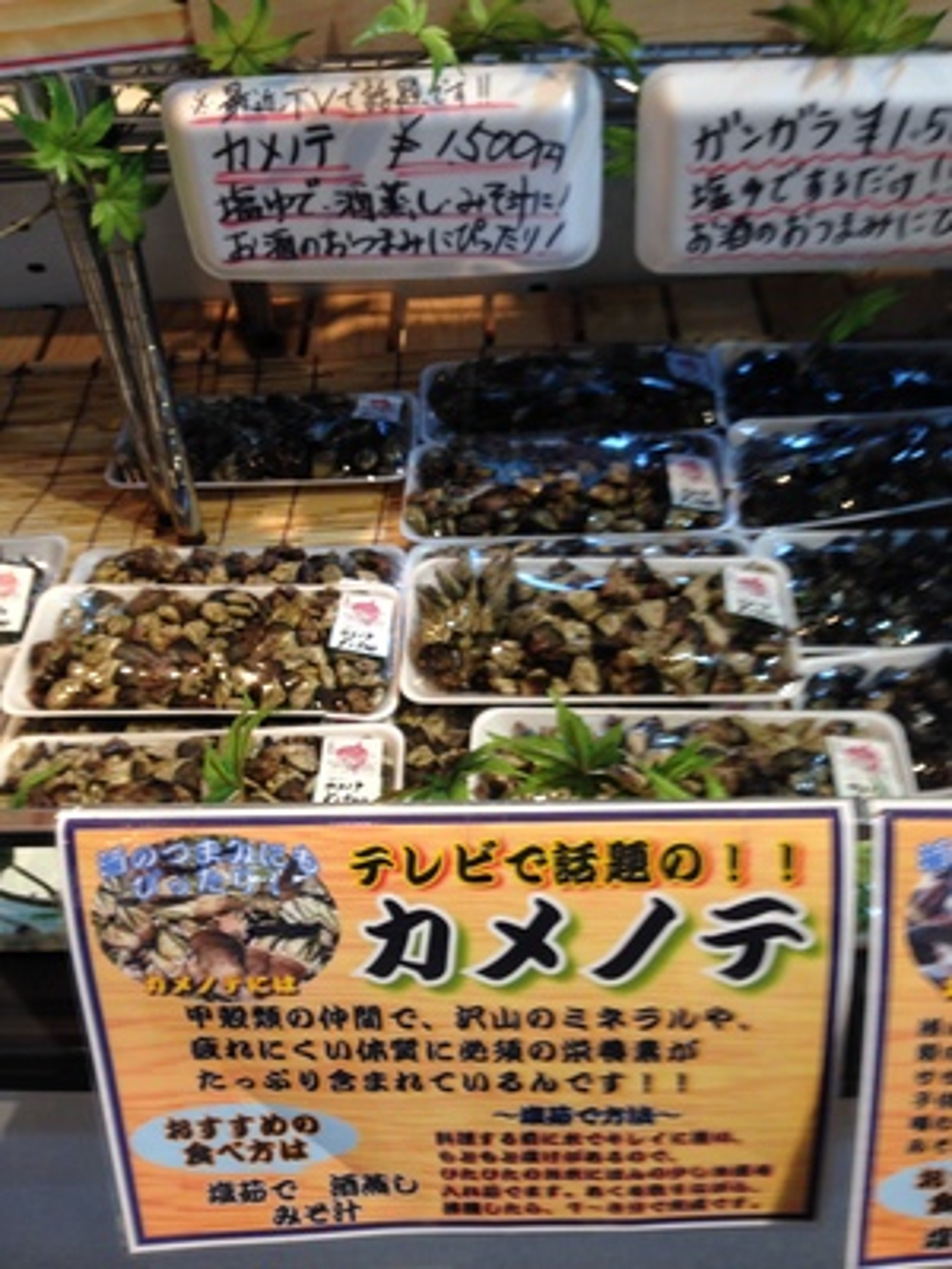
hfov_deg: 42.9
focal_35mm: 33
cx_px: 476
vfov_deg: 55.4
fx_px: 1210
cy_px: 634
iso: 80
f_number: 2.4
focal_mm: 4.12
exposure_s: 1/20
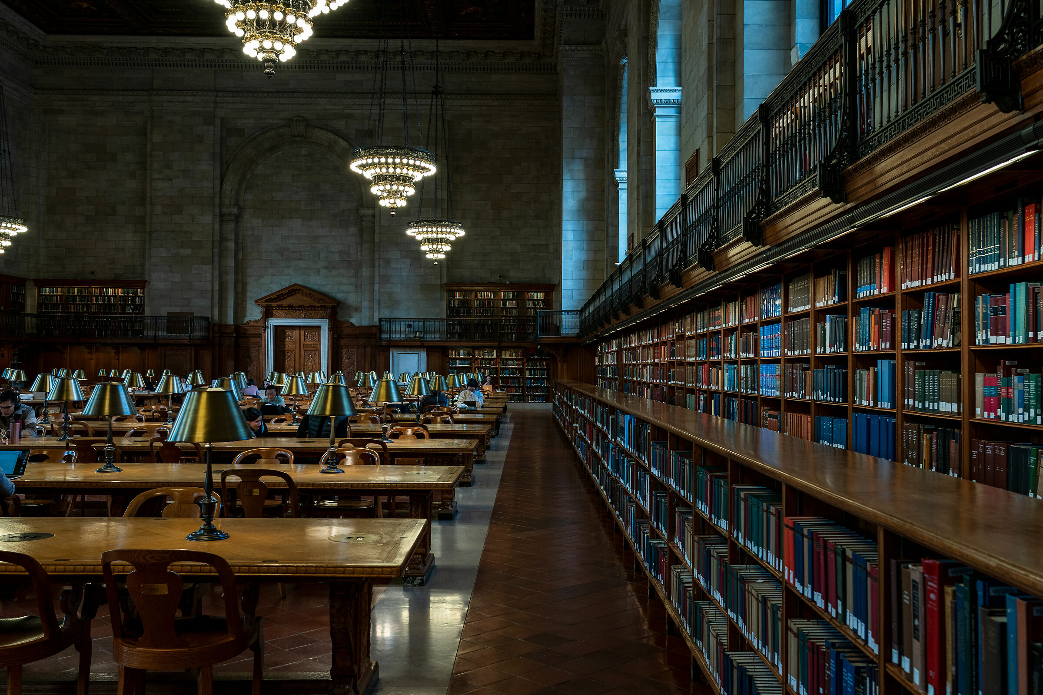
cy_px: 348
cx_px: 522
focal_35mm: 32
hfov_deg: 58.7
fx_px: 927
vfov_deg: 41.1
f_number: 7.1
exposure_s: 1/50
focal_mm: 32
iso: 400
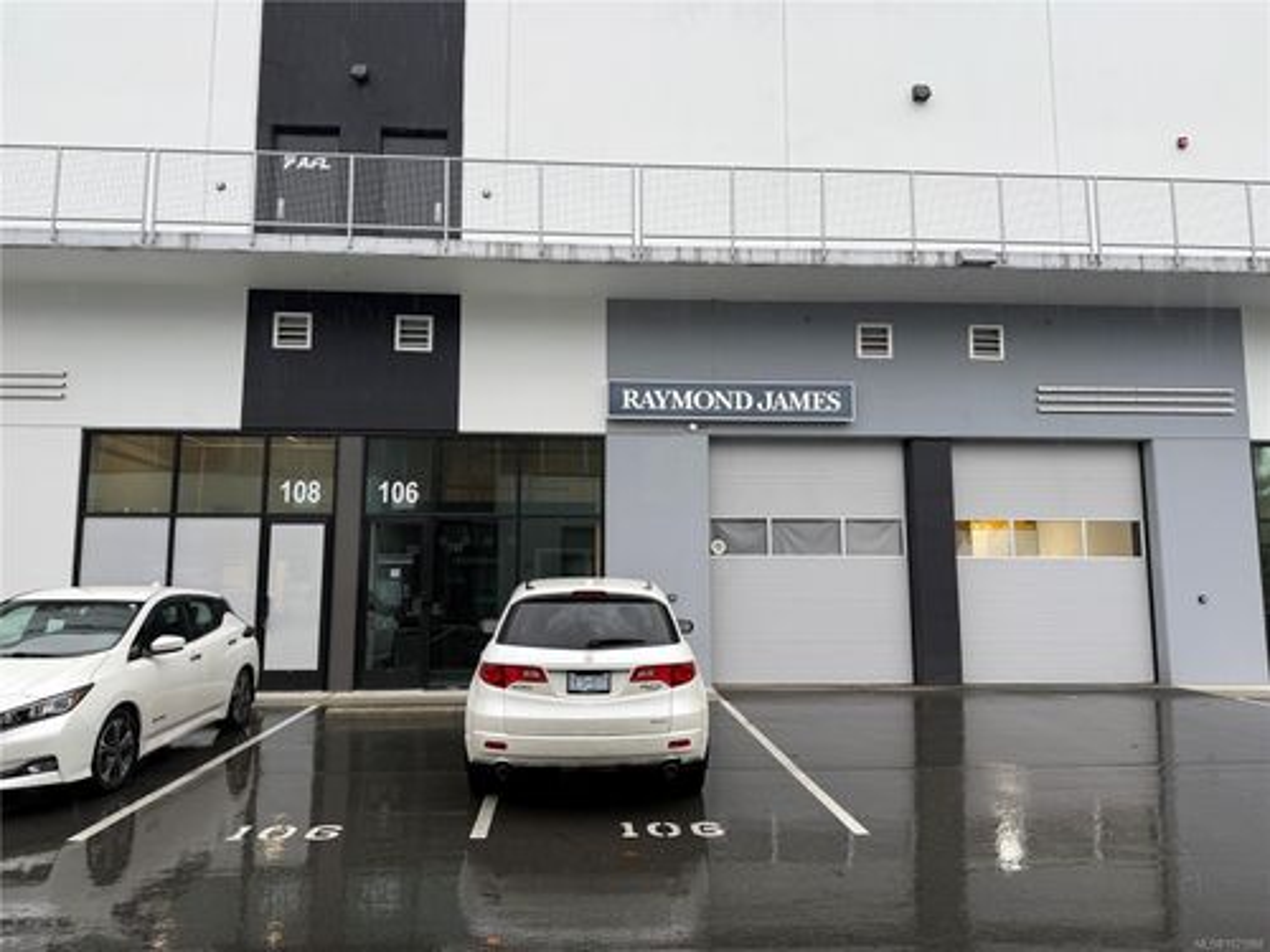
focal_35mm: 24
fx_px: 881
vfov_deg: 56.8
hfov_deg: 71.6
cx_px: 635
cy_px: 476
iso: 64
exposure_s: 1/163
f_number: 1.78
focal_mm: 6.76
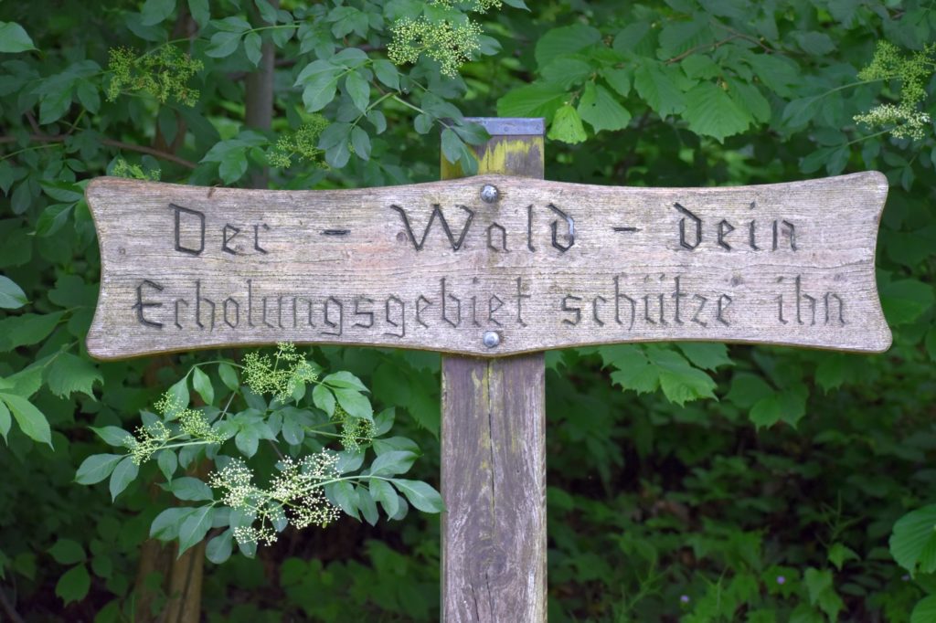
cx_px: 468
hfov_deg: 19.5
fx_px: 2729
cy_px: 312
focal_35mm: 105
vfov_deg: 13.0
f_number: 4.5
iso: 800
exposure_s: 1/640
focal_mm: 70
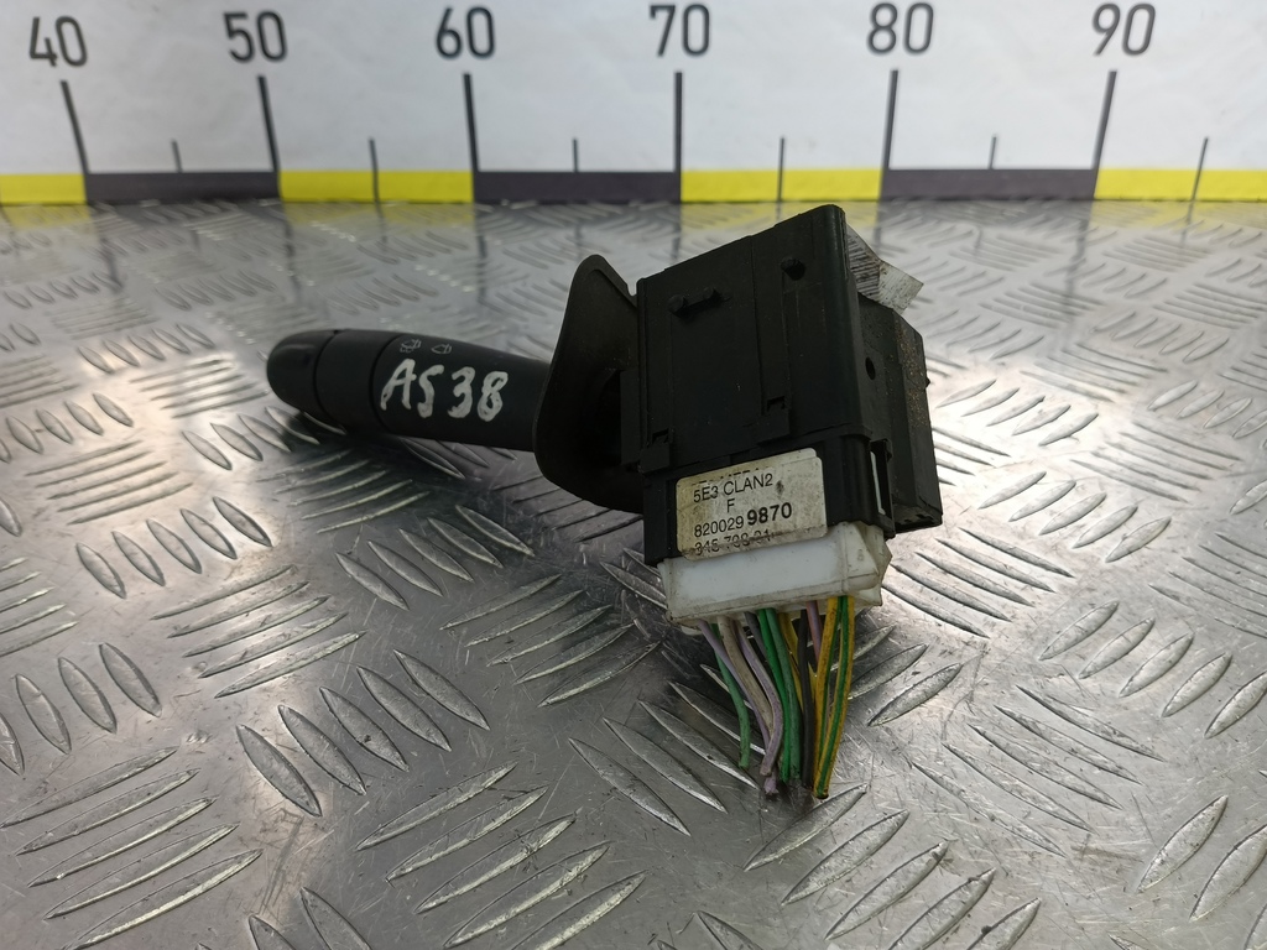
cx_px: 634
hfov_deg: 73.9
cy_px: 475
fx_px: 842
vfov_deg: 58.9
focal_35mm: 23
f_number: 1.6
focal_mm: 4.11
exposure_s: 1/100
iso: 96
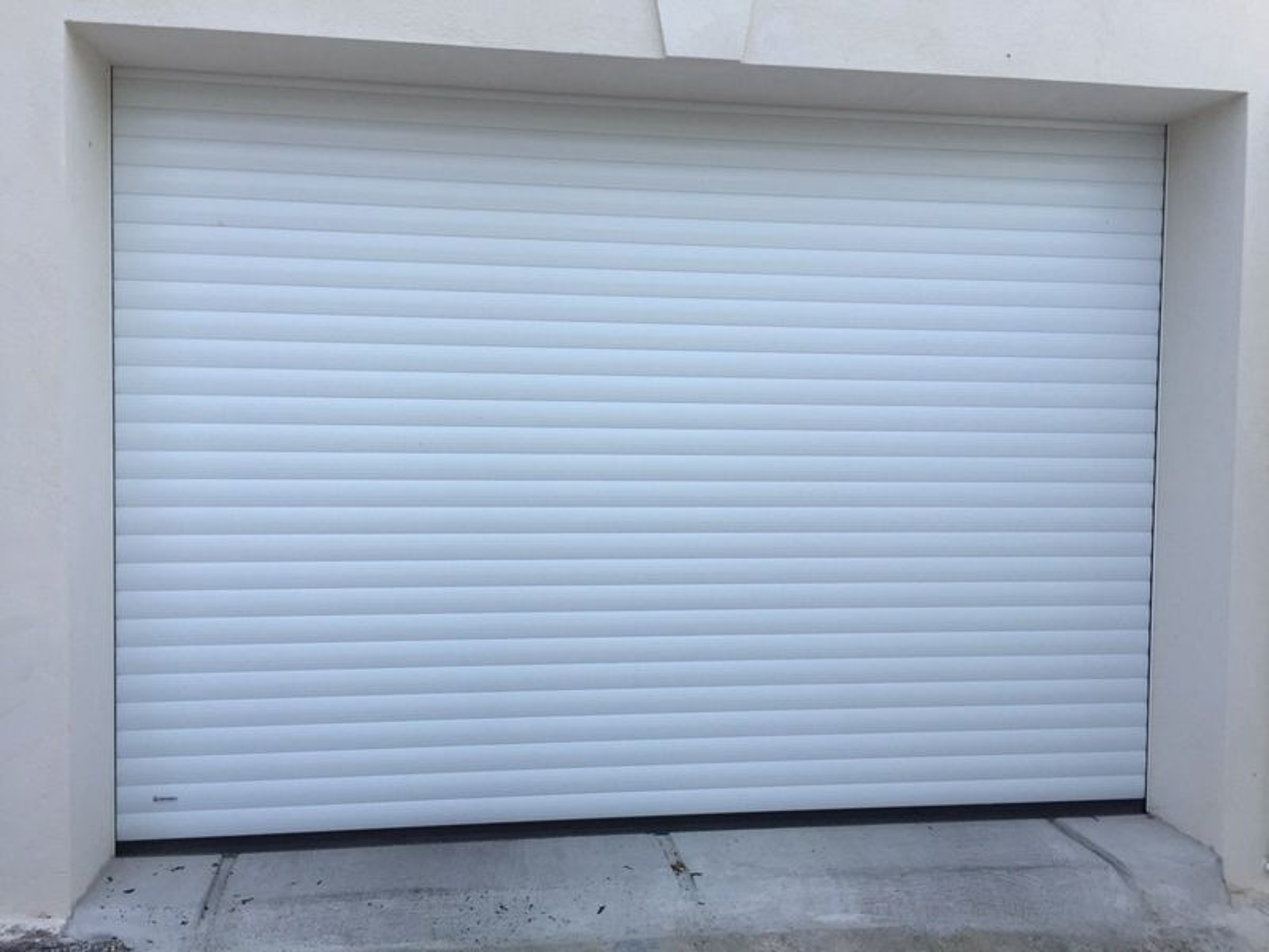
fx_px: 1063
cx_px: 634
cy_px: 476
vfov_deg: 48.2
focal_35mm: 29
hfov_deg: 61.7
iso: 32
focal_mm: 4.15
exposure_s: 1/628
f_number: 2.2
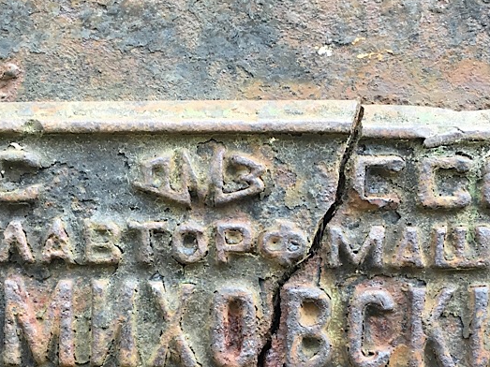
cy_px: 319
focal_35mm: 61
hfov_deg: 31.6
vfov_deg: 23.5
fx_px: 863
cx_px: 212
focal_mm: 4.15
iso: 50
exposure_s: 1/33
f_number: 2.2
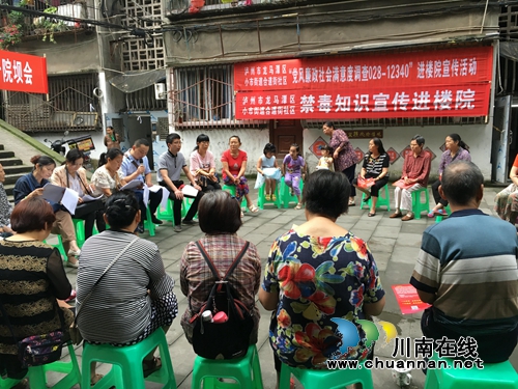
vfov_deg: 48.2
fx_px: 434
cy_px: 194
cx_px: 259
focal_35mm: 29
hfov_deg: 61.7
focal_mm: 4.15
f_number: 2.2
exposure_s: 1/33
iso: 25
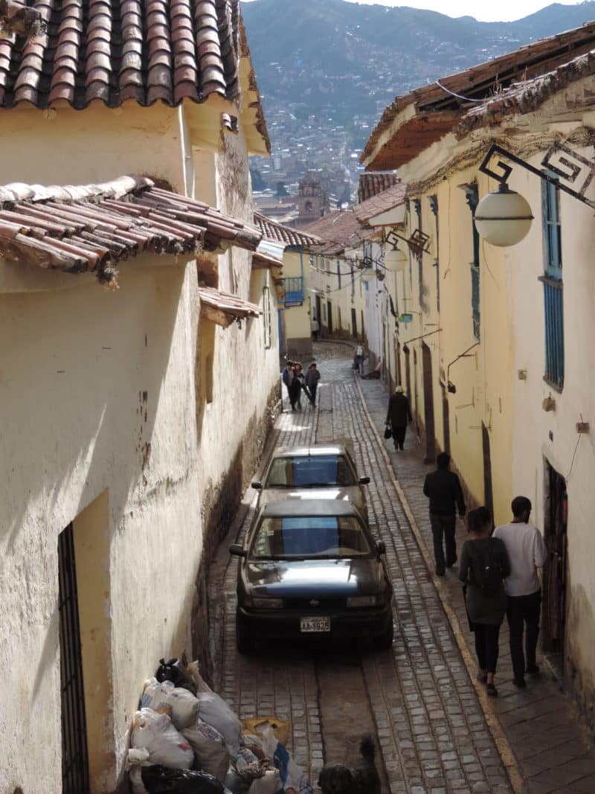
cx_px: 298
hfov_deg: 21.0
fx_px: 1605
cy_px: 397
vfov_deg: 27.8
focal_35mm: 70
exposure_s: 1/250
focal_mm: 12.4
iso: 80
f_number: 3.9
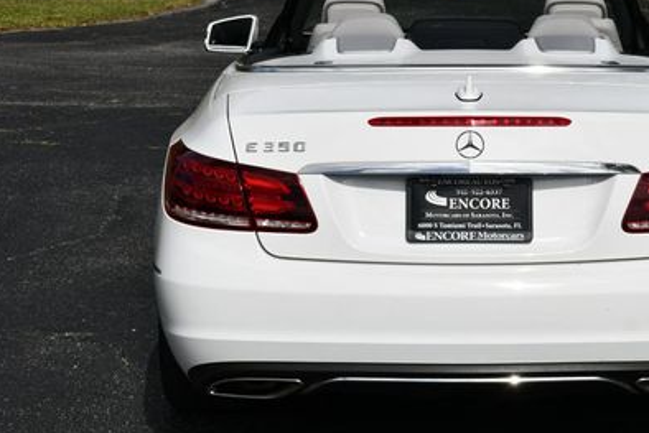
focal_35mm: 104
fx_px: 1875
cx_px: 465
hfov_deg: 19.5
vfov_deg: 13.2
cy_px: 142
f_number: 10
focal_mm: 32
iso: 100
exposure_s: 1/400
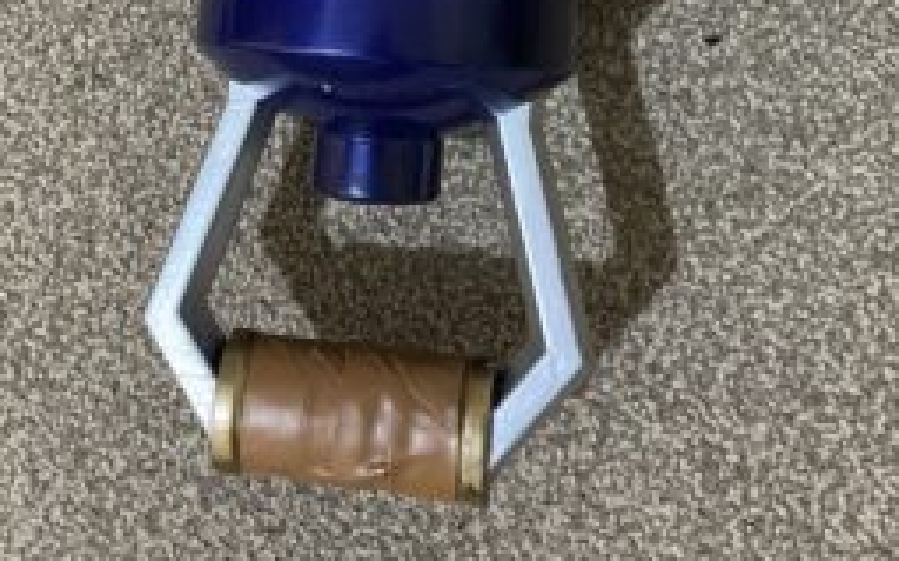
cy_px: -187
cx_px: 439
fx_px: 1322
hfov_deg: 37.6
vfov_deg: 21.4
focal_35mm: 54
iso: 500
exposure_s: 1/25
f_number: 1.8
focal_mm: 4.25
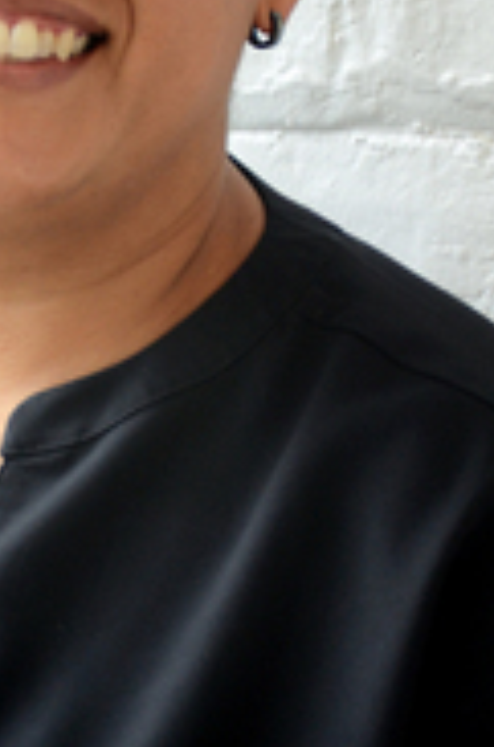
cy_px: 322
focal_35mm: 327
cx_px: 43
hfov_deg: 4.2
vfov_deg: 6.3
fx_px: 6769
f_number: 5.3
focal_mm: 80
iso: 400
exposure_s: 1/160
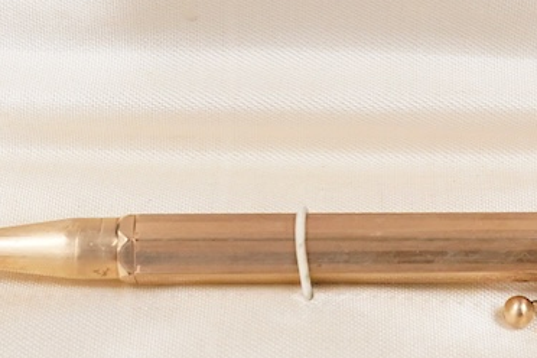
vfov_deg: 10.1
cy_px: 66
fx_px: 2029
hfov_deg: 15.1
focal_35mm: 136
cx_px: 301
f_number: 7.1
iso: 2500
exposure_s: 1/100
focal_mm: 30
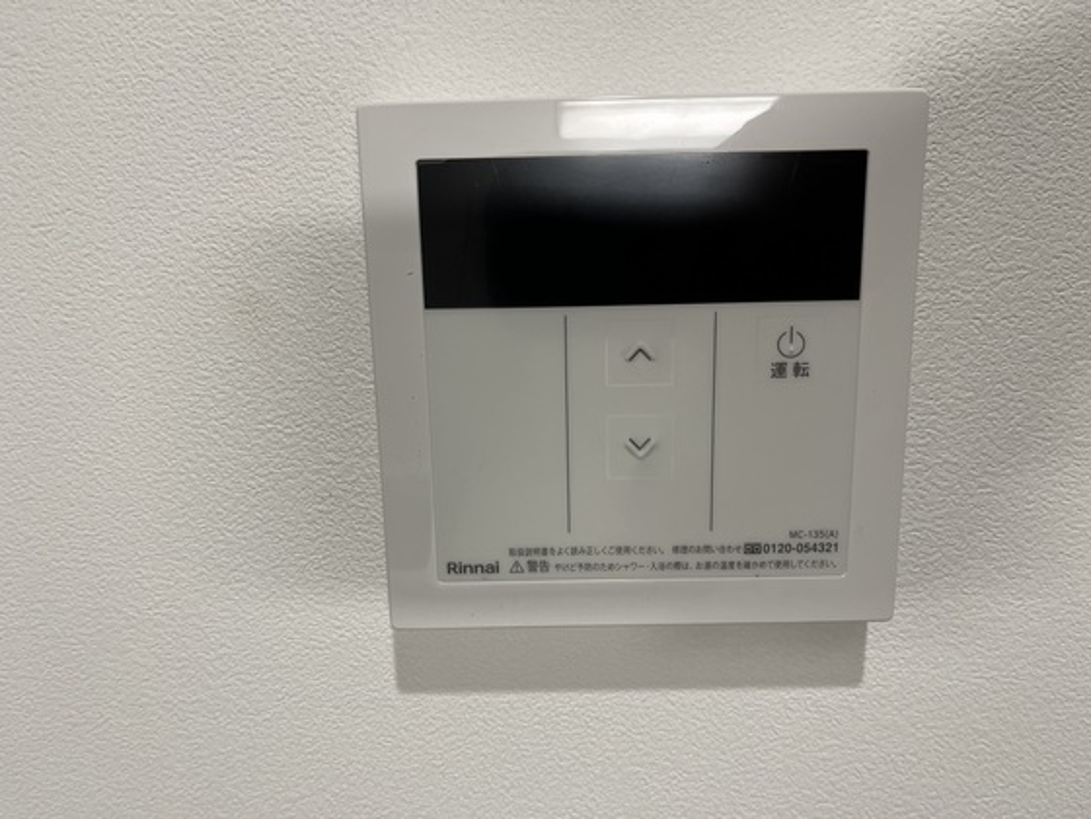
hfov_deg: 67.3
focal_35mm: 26
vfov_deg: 53.1
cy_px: 410
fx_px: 819
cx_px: 546
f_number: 1.6
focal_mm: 5.1
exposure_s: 1/120
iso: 125
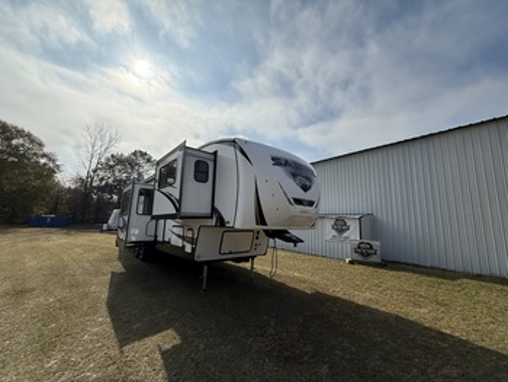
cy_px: 191
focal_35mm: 14
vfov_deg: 85.7
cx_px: 254
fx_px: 206
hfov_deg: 102.0
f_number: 2.2
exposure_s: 1/6173
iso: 64
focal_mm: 2.22
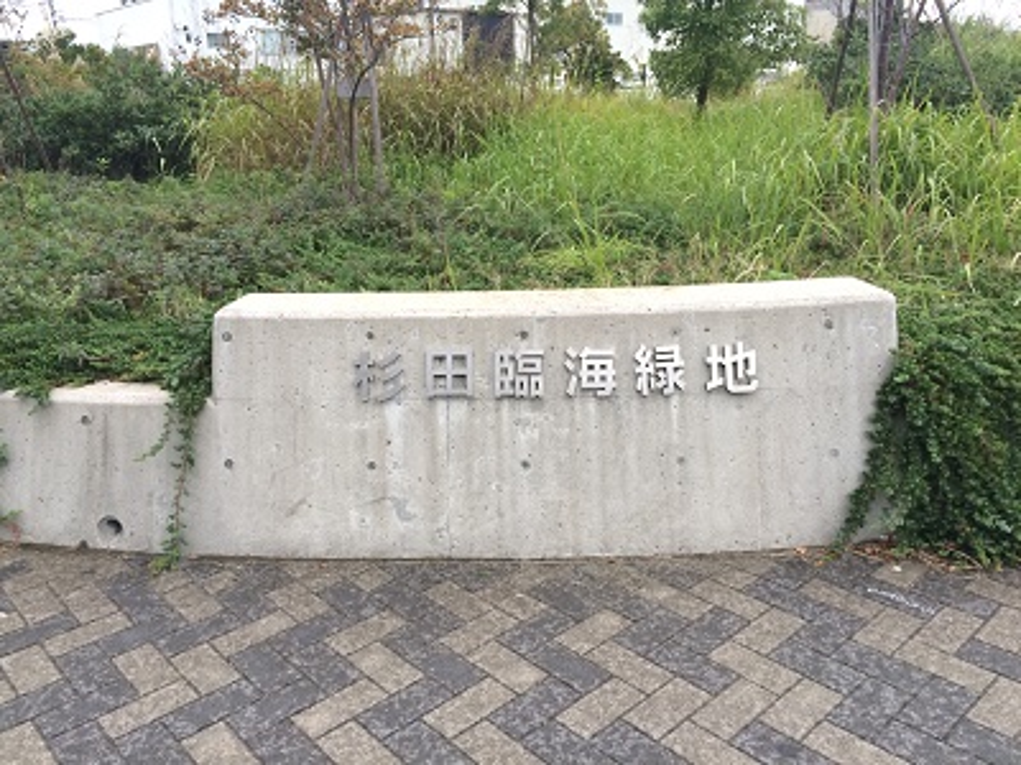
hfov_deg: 61.7
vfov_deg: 48.2
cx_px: 510
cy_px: 382
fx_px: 855
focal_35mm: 29
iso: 80
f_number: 2.2
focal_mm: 4.15
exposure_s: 1/30
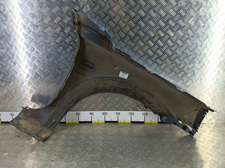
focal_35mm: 23
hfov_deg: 73.9
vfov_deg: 58.9
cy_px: 84
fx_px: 149
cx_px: 112
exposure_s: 1/50
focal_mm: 4.11
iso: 137
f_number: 1.6
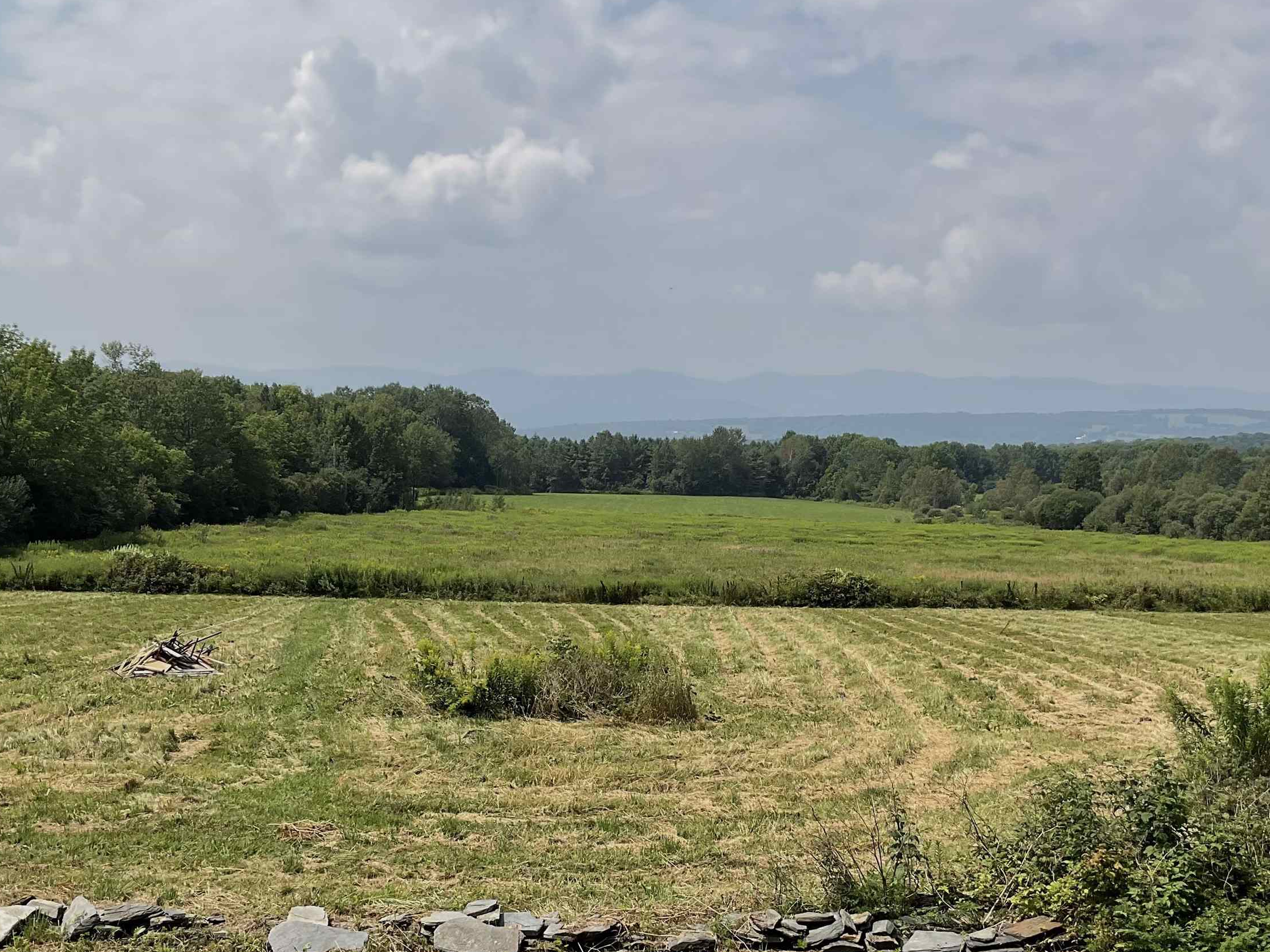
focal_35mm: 40
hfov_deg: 46.8
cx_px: 604
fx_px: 1467
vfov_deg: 35.7
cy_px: 613
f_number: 1.8
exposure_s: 1/2427
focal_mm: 3
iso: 16
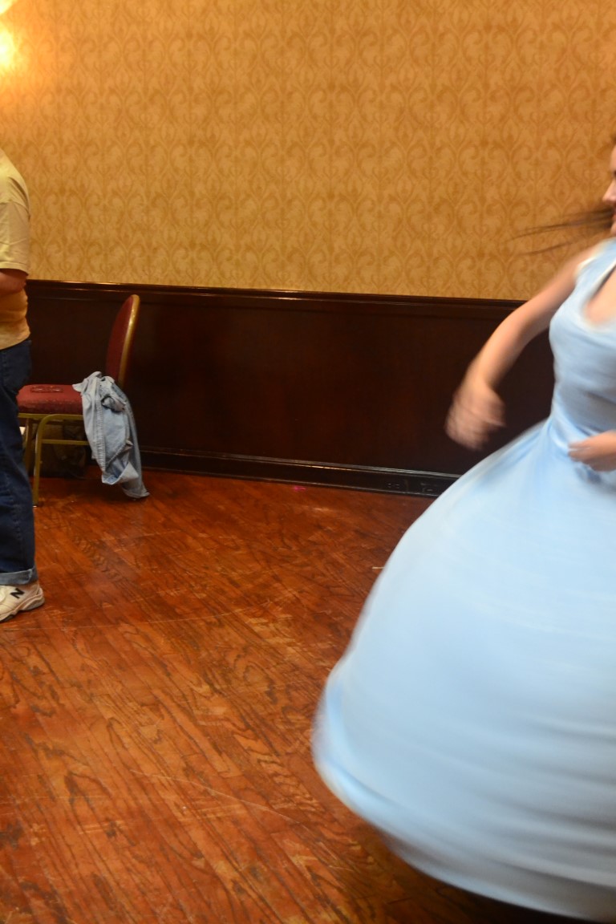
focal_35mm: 51
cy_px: 462
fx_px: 1309
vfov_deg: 38.9
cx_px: 308
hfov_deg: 26.5
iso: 3200
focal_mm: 34
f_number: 5
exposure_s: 1/25
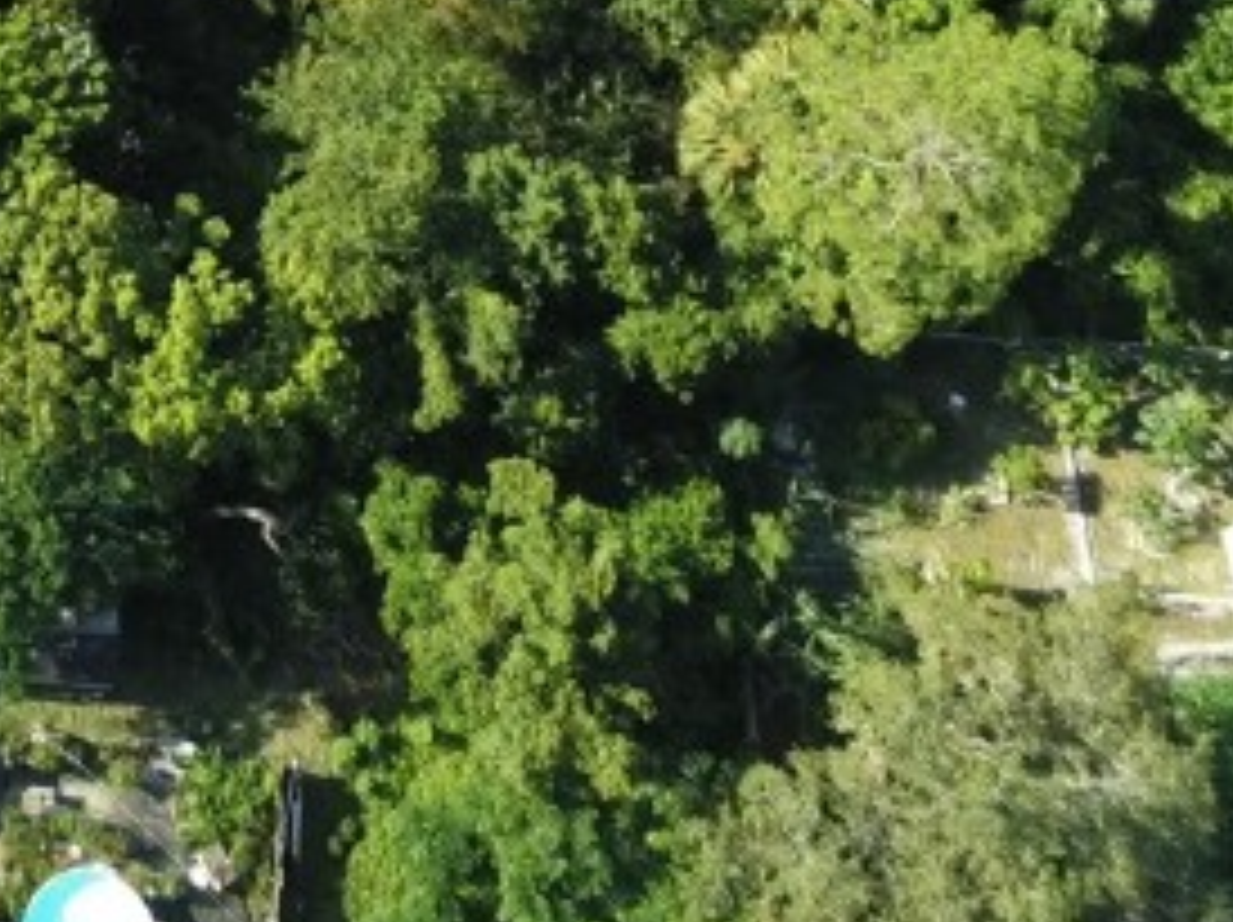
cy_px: -778
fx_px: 3061
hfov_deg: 21.4
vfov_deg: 14.8
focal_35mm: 86
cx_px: -198
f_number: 2.4
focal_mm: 4
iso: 183
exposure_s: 1/961
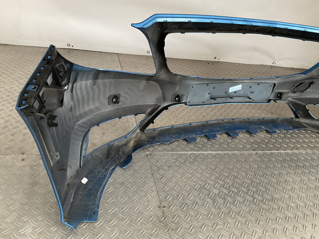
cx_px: 160
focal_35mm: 29
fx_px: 267
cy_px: 120
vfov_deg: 48.2
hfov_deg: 61.7
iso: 80
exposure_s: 1/50
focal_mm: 3
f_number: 1.8
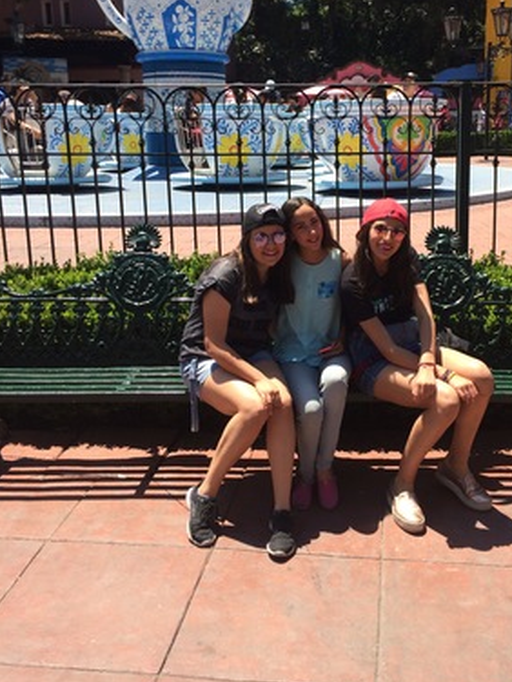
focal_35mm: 37
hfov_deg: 38.4
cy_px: 268
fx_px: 730
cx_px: 323
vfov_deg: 49.8
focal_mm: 4.15
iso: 32
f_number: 2.2
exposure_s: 1/1140
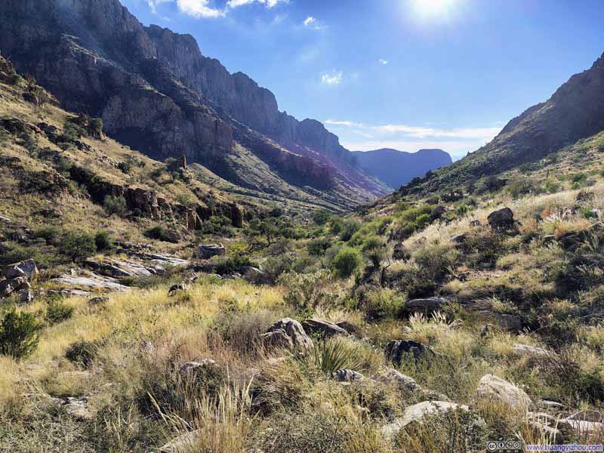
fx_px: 419
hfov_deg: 71.6
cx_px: 302
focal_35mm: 24
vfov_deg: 56.8
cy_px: 226
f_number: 1.8
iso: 100
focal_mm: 5.56
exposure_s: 1/1400
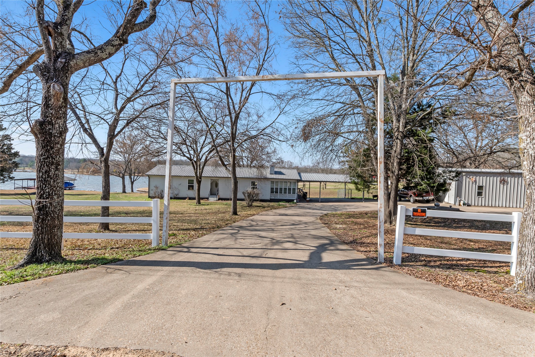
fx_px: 223
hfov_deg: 100.4
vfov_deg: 77.3
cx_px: 268
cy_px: 178
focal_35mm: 15
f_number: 10
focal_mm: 10
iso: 100
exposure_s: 1/250
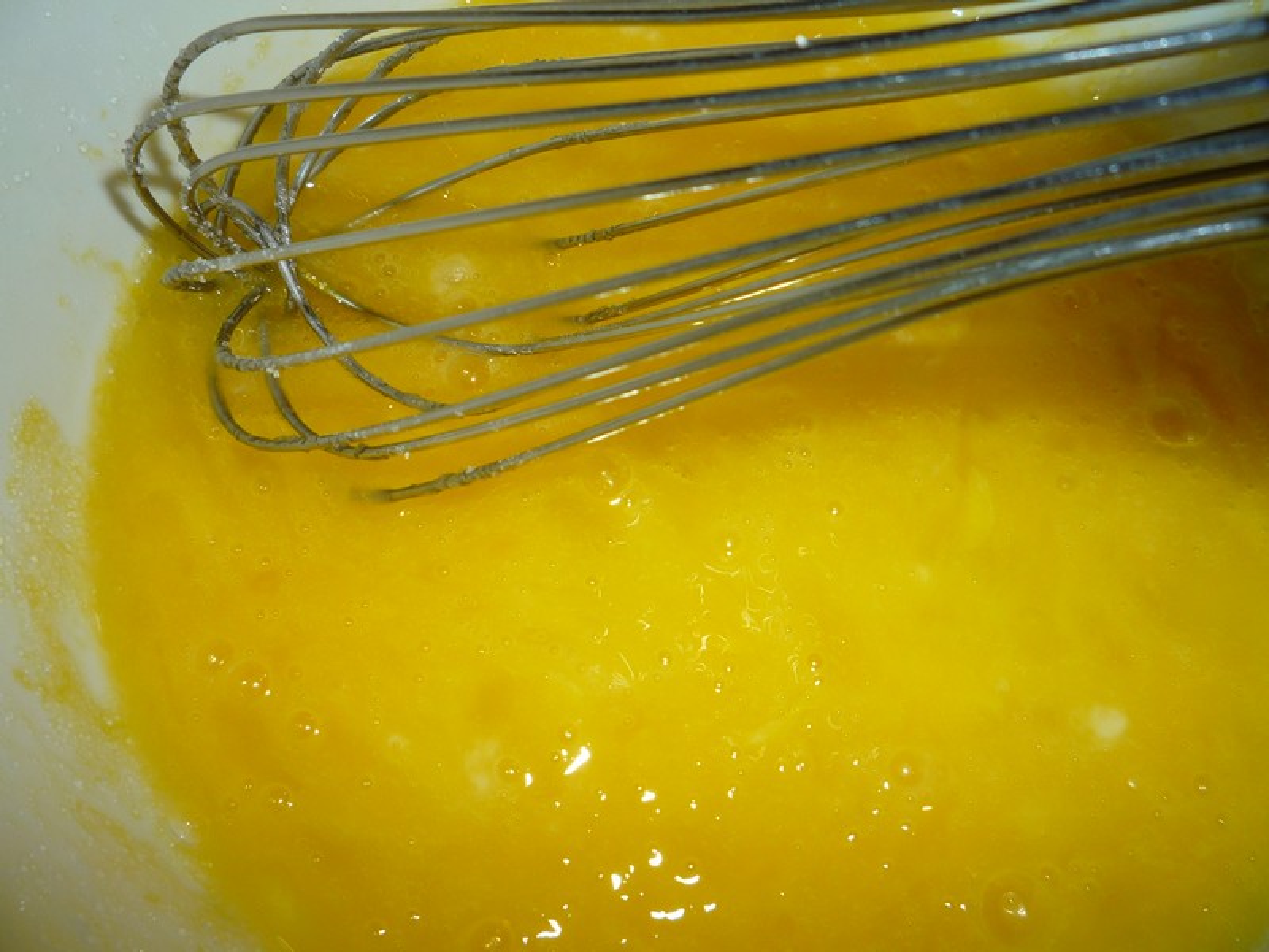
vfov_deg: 46.8
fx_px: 1100
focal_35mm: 30
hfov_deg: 60.0
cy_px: 476
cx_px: 634
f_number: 4
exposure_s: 1/30
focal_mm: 5.2
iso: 100
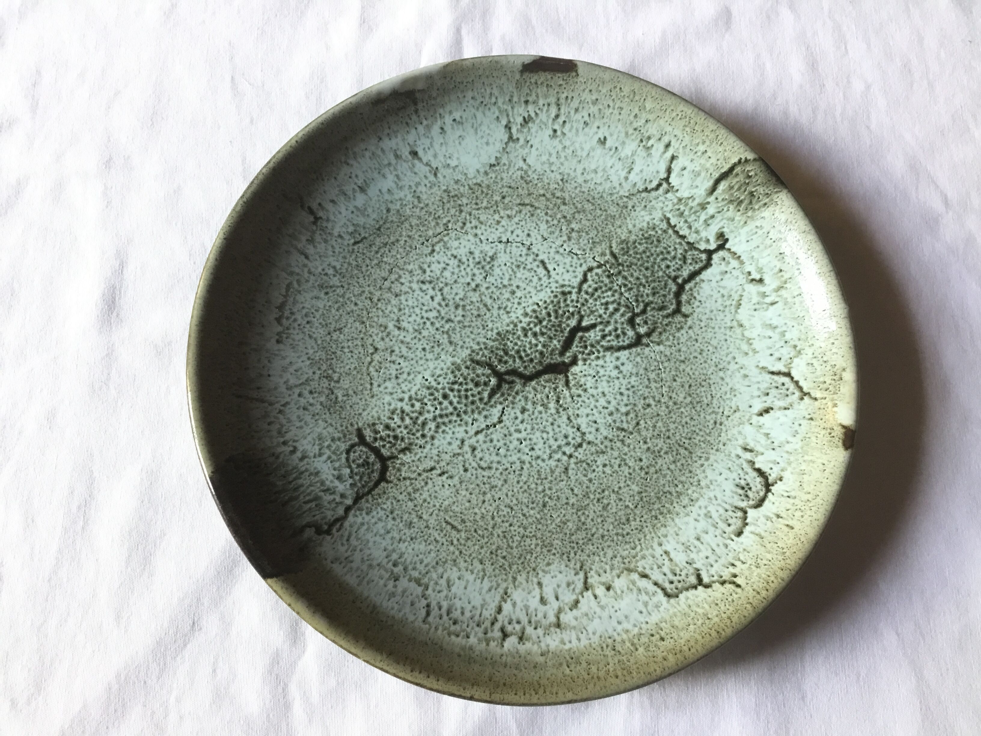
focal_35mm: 31
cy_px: 368
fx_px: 879
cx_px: 490
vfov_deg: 45.4
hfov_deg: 58.4
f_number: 2.4
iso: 125
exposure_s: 1/33
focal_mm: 3.3
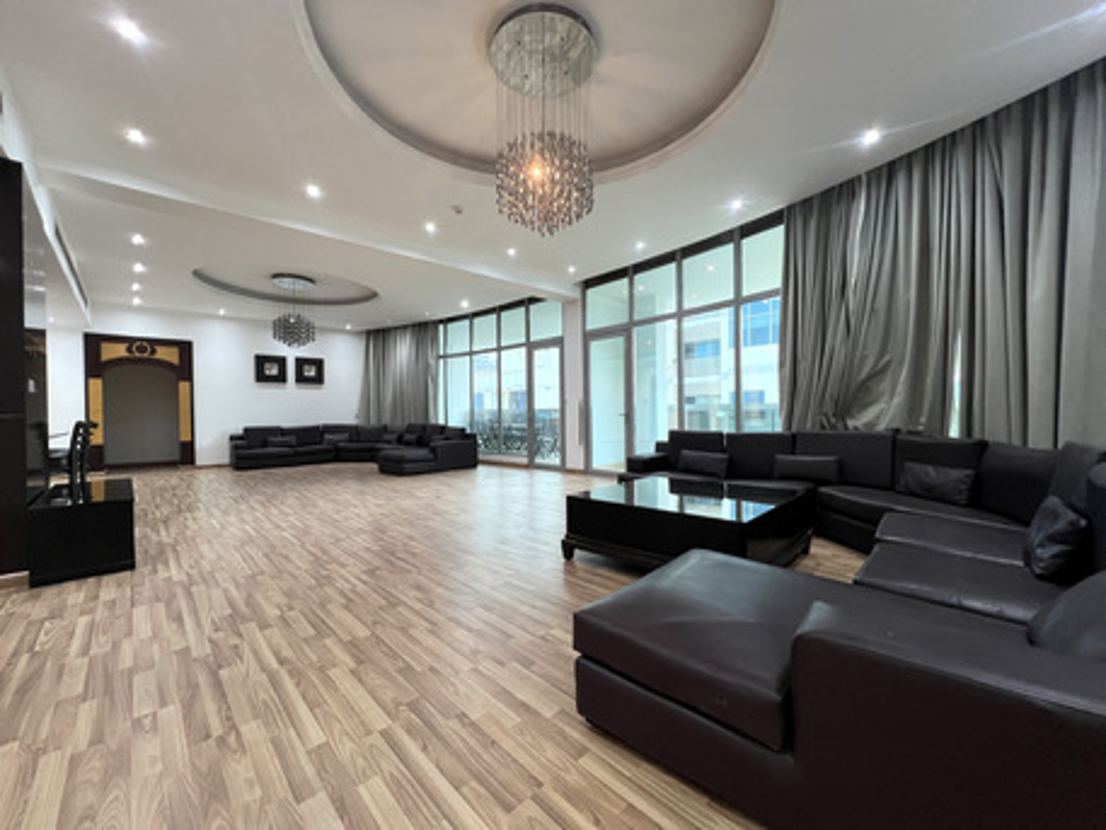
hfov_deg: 106.2
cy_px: 415
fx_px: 415
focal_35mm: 13
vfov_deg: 89.9
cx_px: 553
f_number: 1.8
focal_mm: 1.57
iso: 200
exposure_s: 1/100
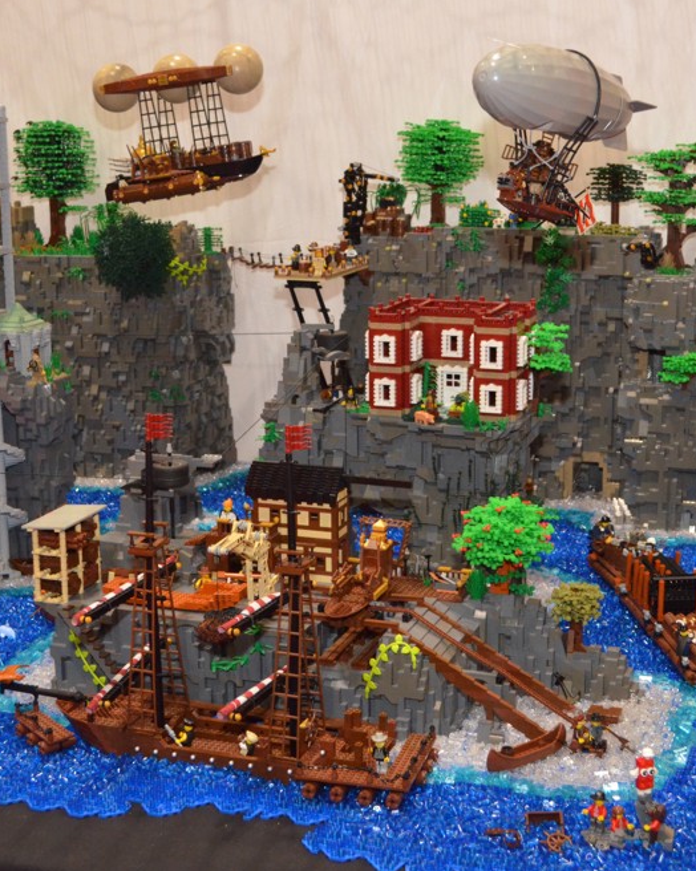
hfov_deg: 25.4
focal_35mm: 60
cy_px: 436
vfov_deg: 31.5
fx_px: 1546
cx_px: 365
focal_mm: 28
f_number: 4.5
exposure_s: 1/60
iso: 3200
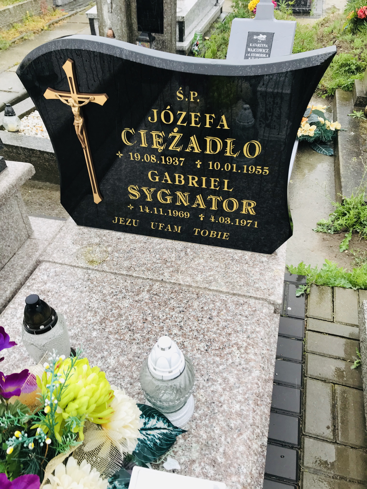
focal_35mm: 28
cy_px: 244
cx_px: 184
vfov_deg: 63.4
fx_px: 396
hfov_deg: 49.7
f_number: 1.8
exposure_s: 1/131
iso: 20
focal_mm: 3.99
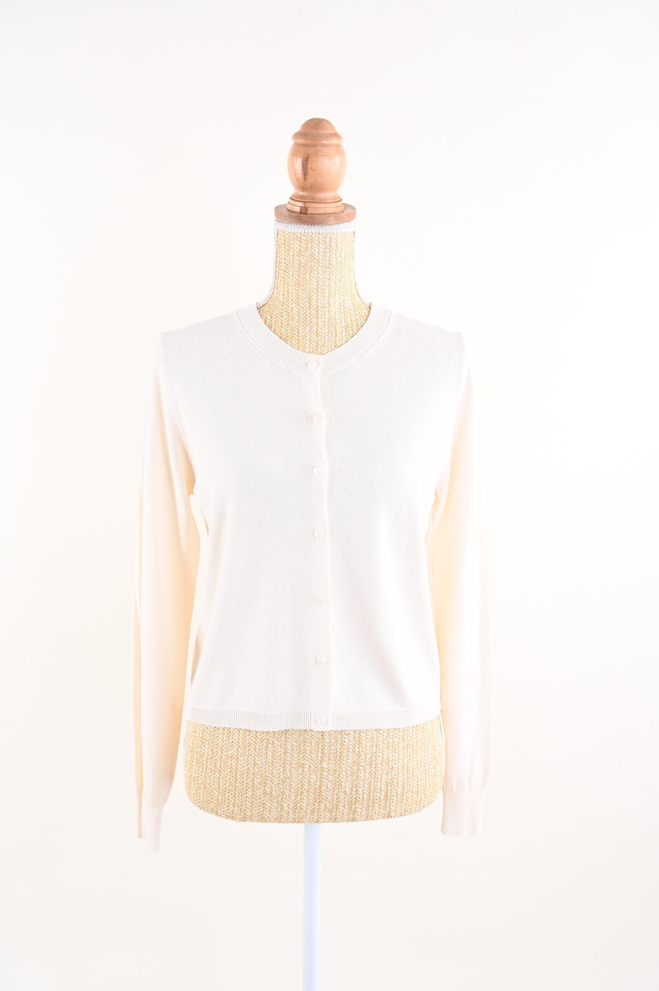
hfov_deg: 39.4
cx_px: 330
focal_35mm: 34
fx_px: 921
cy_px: 496
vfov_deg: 56.5
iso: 125
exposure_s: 1/125
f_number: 9
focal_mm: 33.5
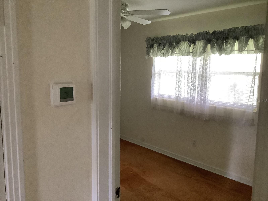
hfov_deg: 58.4
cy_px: 100
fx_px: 240
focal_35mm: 31
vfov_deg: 45.4
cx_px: 134
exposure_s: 1/33
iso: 400
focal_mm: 3.3
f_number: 2.4
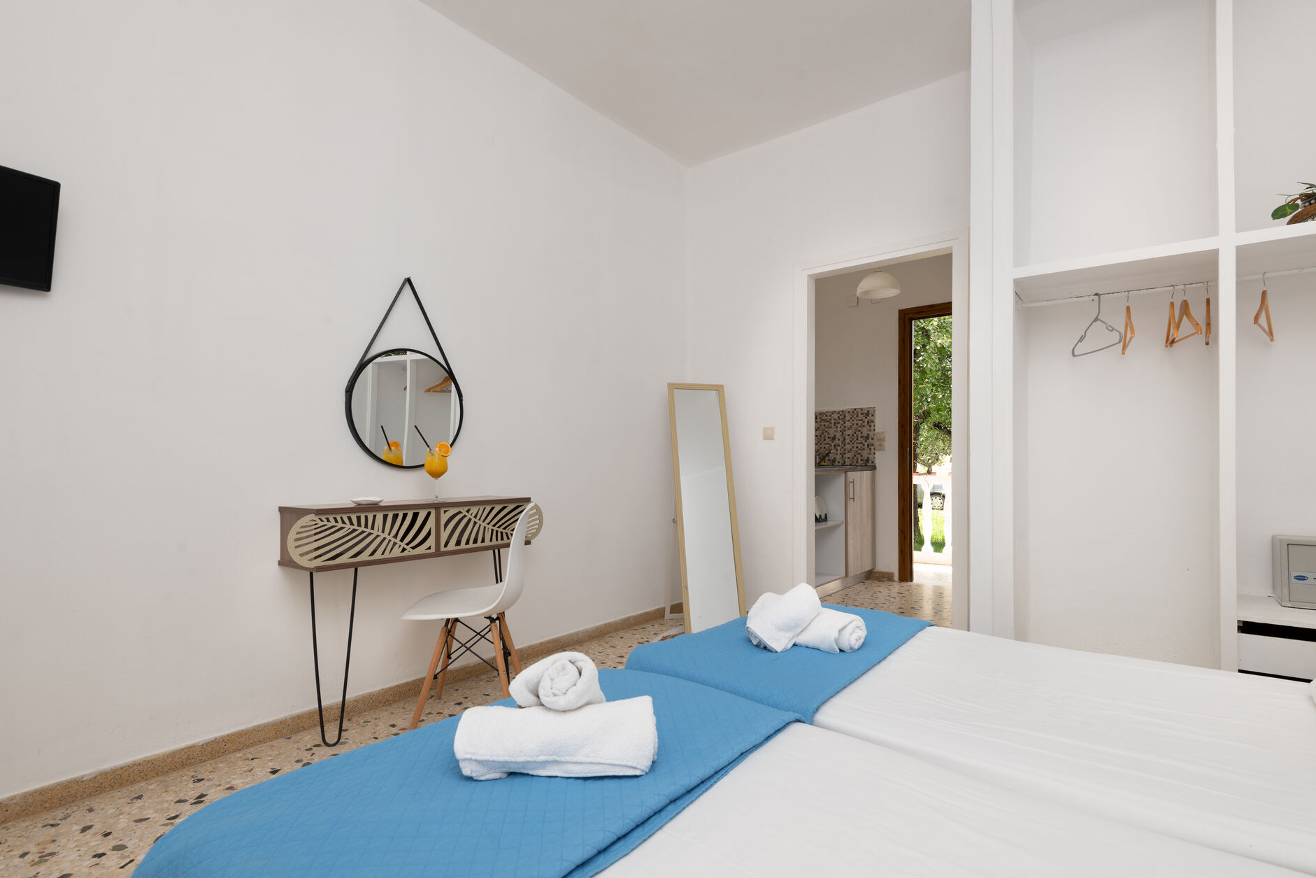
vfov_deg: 70.4
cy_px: 463
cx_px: 665
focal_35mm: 17
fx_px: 621
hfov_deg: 93.3
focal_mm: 16
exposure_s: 1/50
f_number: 10
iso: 125
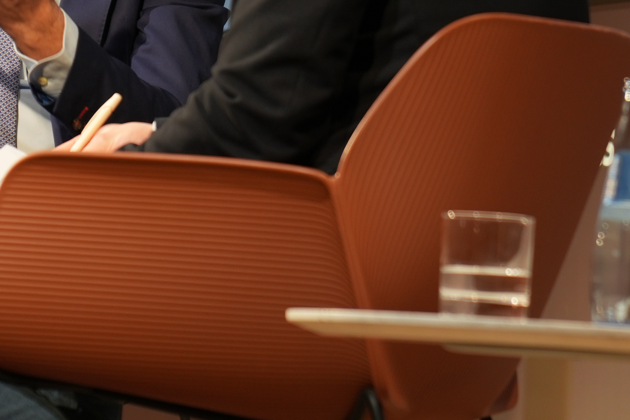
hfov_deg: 7.2
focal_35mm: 286
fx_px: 5005
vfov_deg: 4.8
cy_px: 52
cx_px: 4
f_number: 2.8
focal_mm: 70
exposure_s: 1/125
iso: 250
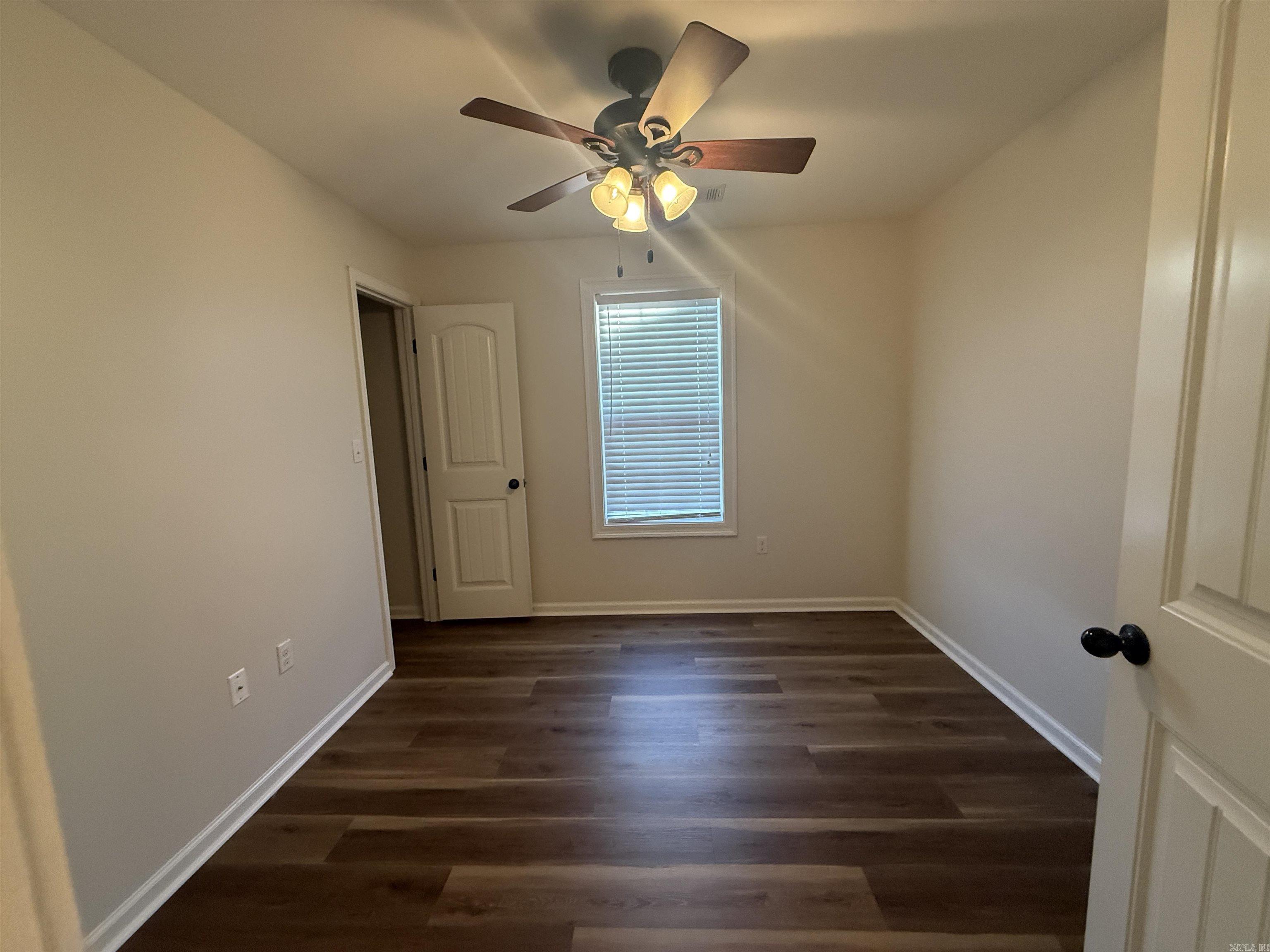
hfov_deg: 102.1
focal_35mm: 14
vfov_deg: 85.7
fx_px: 514
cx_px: 635
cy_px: 476
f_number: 2.2
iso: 500
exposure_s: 1/120
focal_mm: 2.22
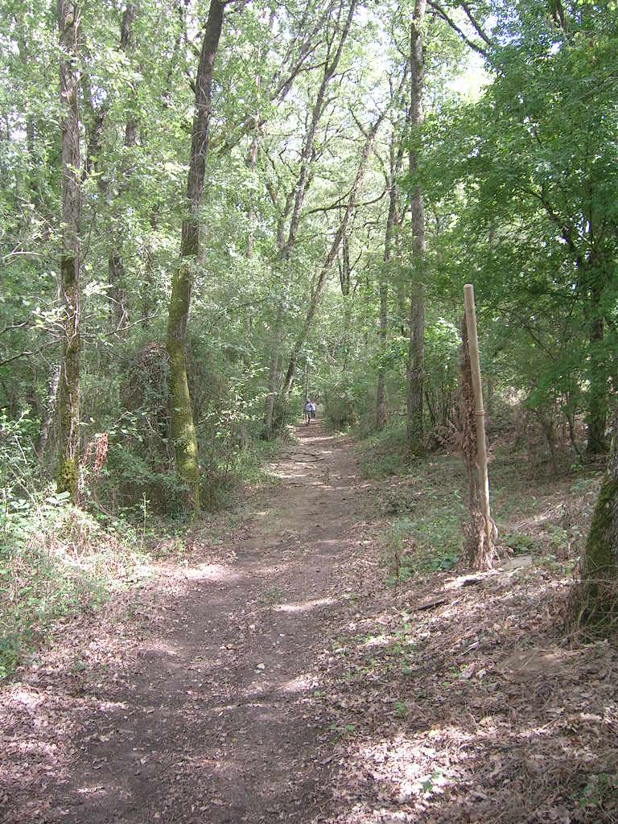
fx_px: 833
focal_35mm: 35
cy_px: 412
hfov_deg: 40.7
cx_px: 309
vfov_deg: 52.6
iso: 50
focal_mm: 5.4
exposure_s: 1/40.8
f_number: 2.8
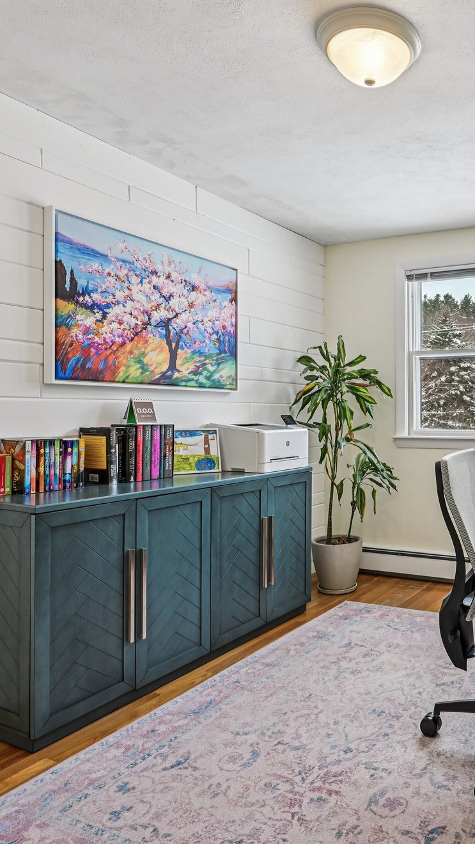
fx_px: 582
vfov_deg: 71.9
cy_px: 413
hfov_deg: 40.7
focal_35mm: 26
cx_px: 435
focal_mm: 16
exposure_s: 1/25
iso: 400
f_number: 8
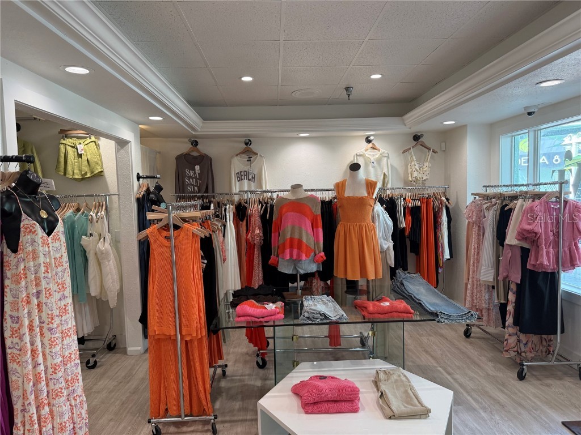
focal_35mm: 24
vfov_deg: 56.8
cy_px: 218
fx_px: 403
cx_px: 290
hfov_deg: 71.6
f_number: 1.78
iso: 160
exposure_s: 1/183
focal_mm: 6.76
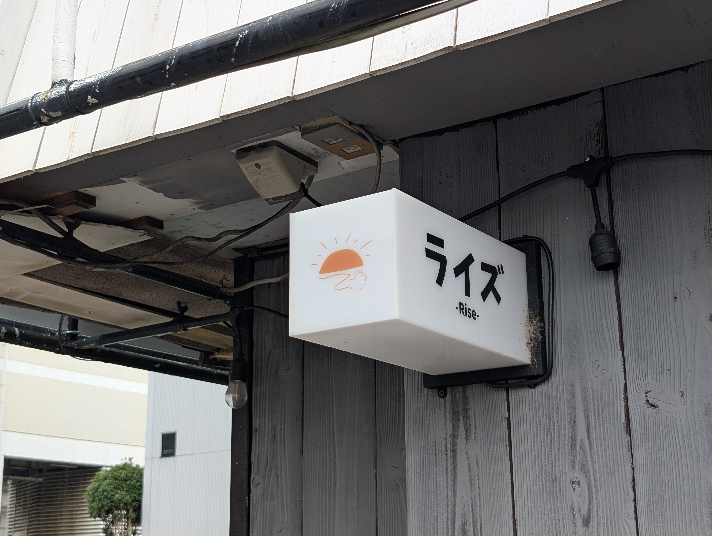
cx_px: 356
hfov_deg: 38.9
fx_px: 1009
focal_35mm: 49
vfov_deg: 29.7
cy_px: 268
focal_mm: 6.9
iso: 24
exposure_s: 1/310
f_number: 1.68
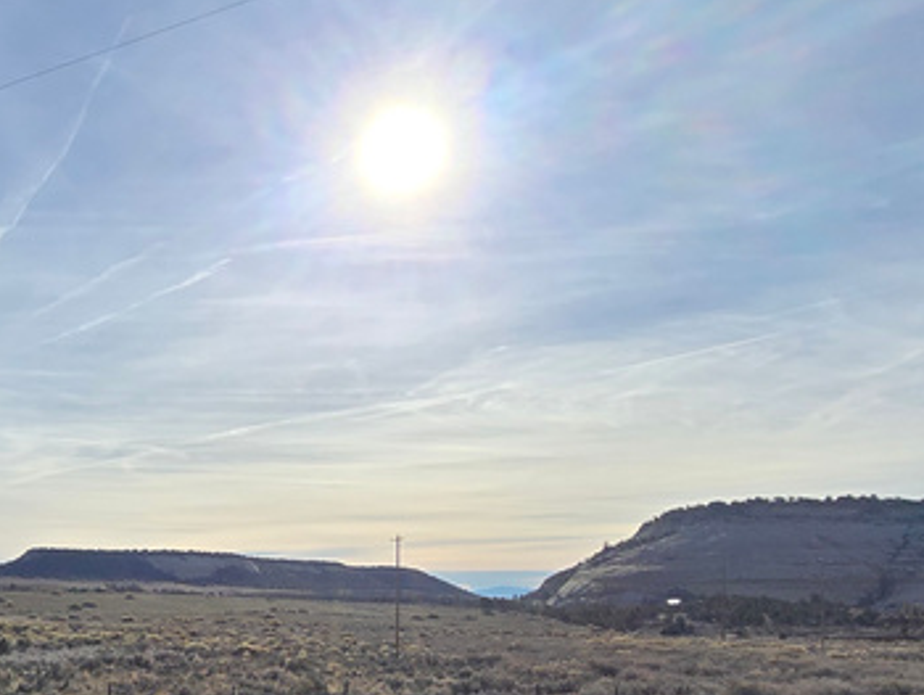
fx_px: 1015
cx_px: 79
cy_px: 515
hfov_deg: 44.2
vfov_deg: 36.9
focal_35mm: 38
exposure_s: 1/6014
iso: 50
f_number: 2.2
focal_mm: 2.2
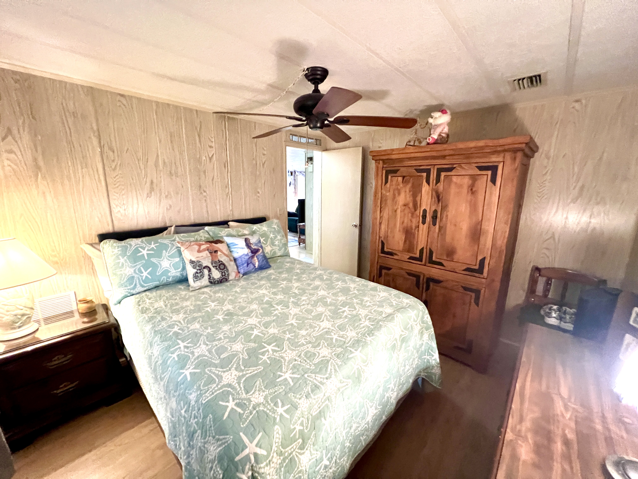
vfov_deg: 89.9
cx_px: 319
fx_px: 240
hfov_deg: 106.2
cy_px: 240
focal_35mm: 13
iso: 800
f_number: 1.8
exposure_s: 1/40
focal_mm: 1.57
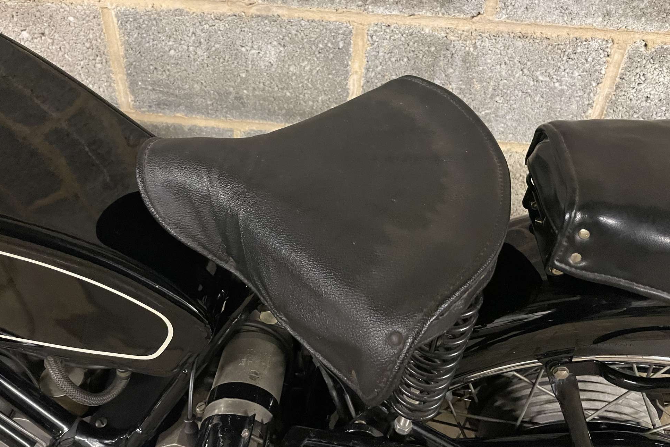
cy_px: 216
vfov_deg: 46.4
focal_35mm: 28
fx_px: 521
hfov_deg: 65.5
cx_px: 329
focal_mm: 4.2
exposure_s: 1/25
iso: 800
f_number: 1.6
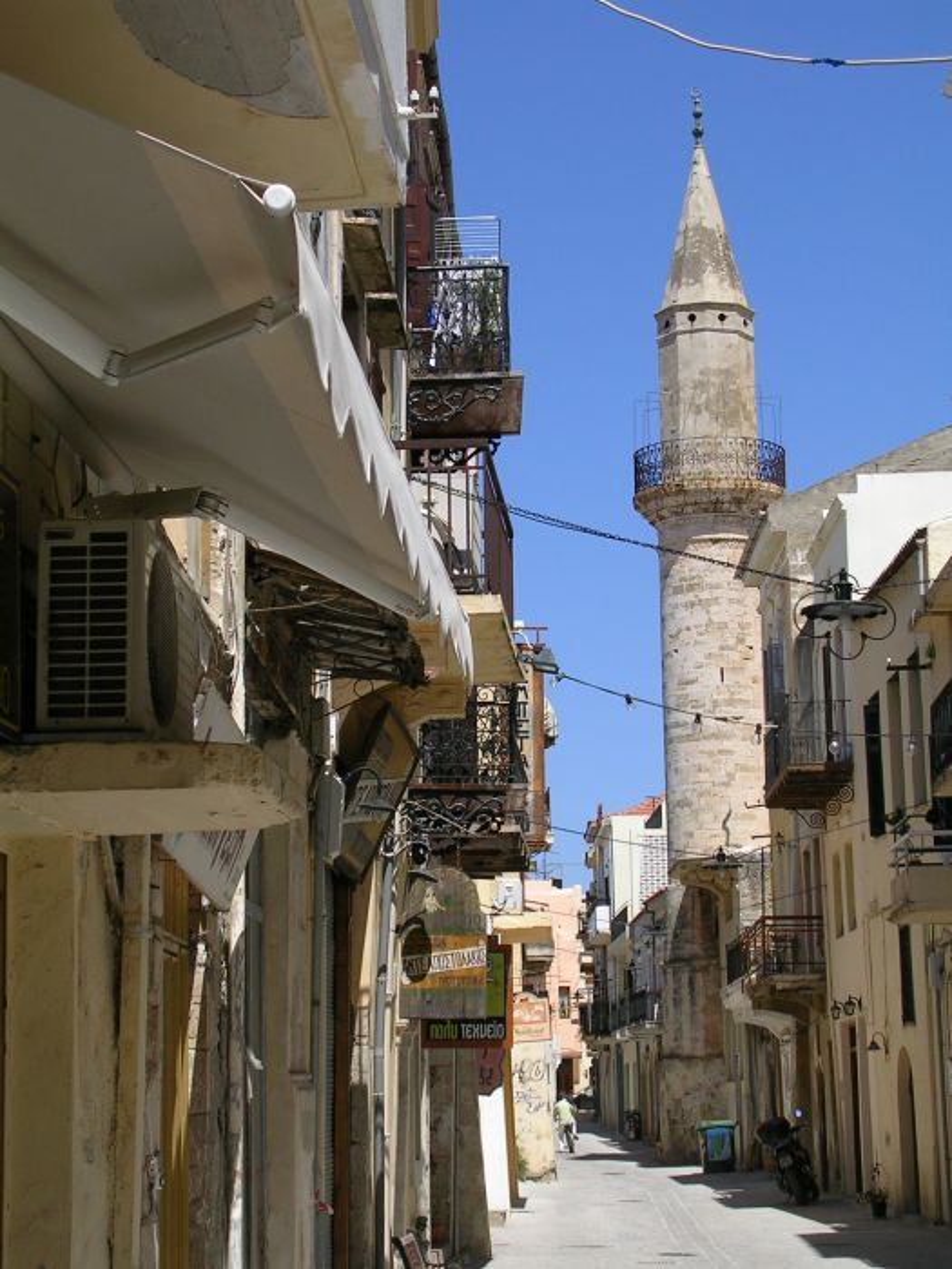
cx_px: 476
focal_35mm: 81
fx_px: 2970
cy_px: 634
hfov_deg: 18.2
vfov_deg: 24.1
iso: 50
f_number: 4
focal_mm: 12.3
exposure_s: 1/667
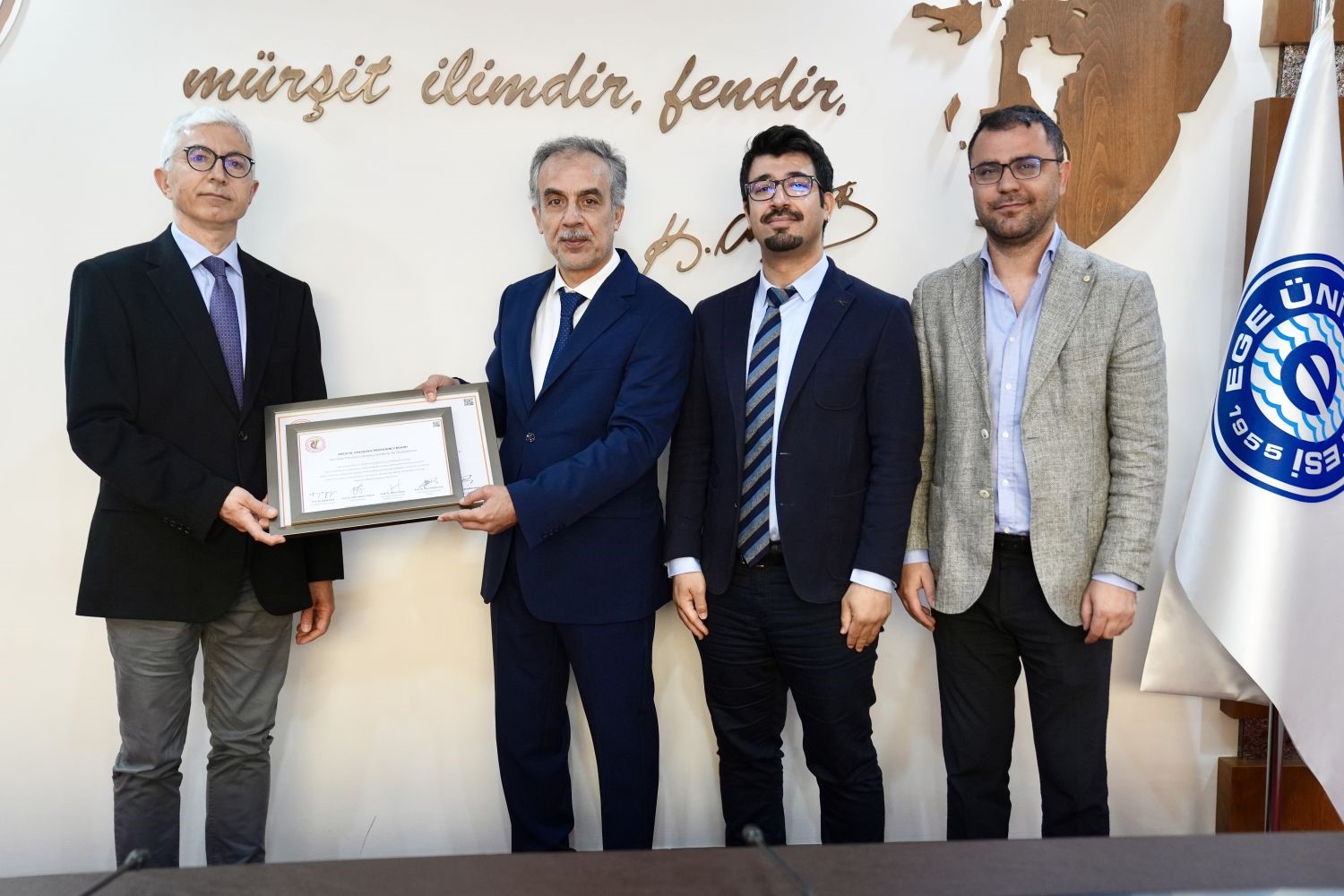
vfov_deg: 35.1
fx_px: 1419
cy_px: 448
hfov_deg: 50.7
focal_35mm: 38
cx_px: 672
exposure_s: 1/100
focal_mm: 38
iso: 1250
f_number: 3.2
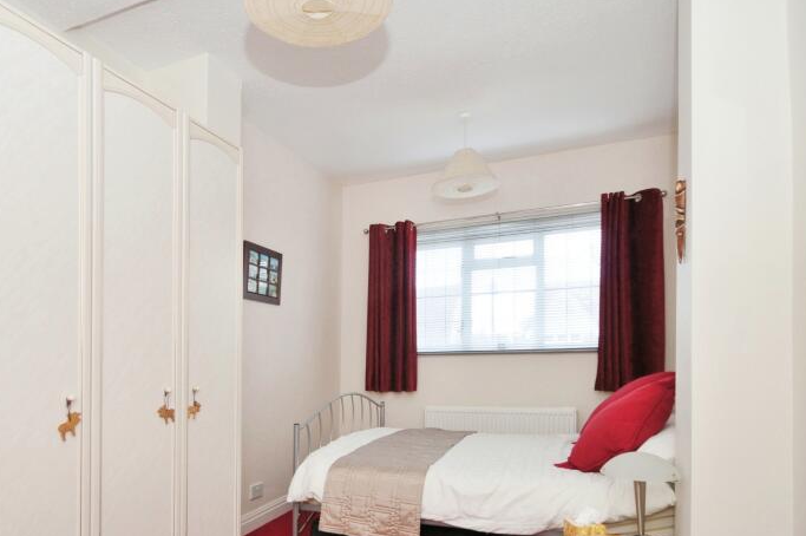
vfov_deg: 51.3
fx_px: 554
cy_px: 321
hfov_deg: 71.2
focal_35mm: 25
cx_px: 313
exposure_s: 1/60
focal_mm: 11
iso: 200
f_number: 5
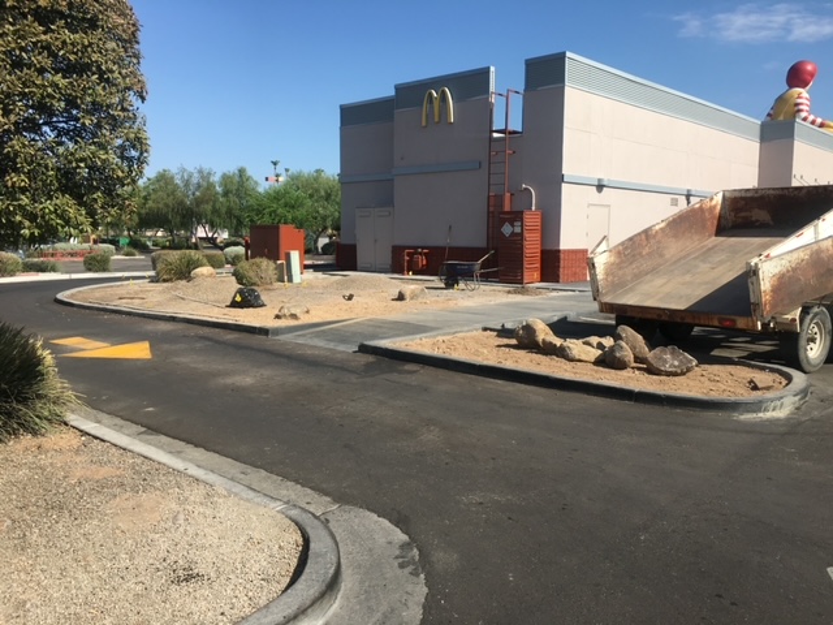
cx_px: 416
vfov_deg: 48.2
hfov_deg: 61.7
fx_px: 698
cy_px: 312
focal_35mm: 29
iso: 25
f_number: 2.2
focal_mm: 4.15
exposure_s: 1/1672
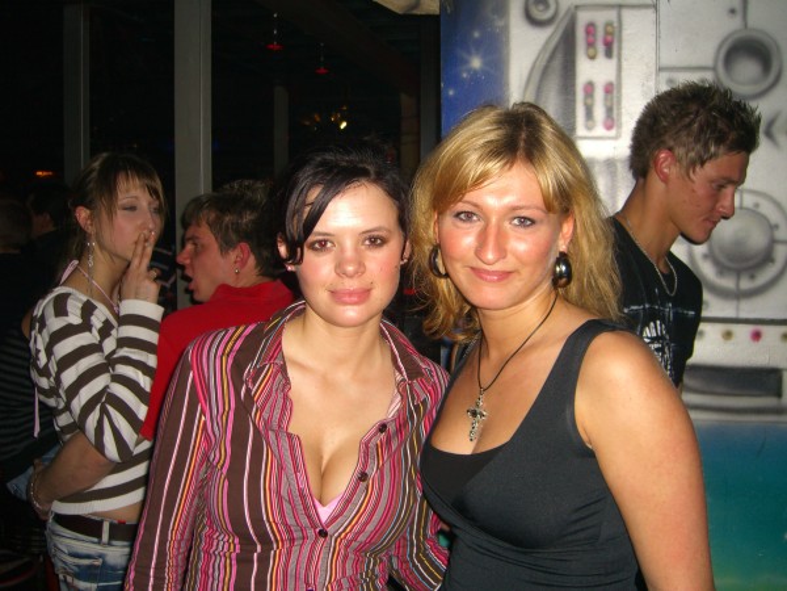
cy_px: 296
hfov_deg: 49.0
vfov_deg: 37.7
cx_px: 394
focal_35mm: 38
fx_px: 864
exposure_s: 1/60
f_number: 2.8
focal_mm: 7.9
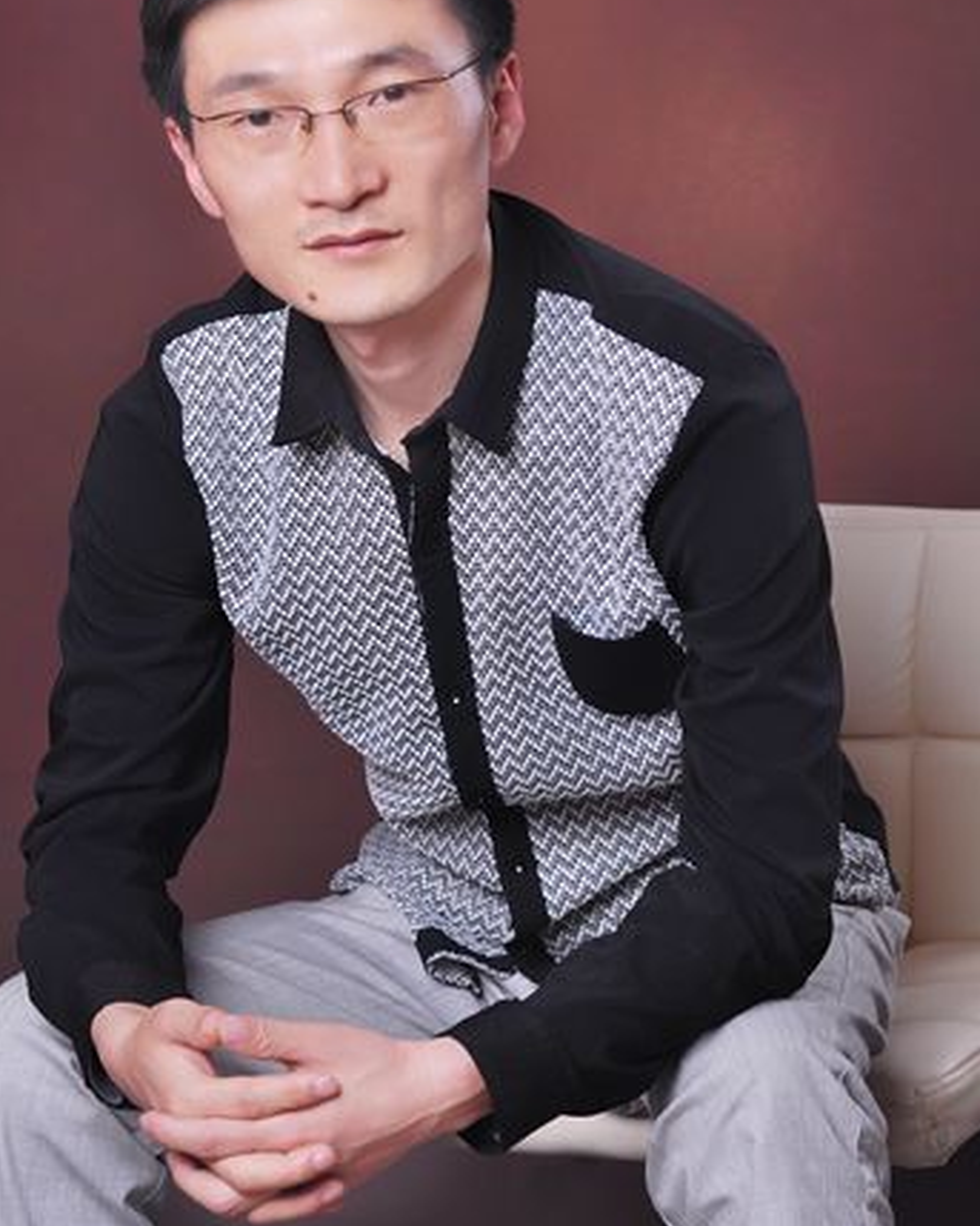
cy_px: 559
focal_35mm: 101
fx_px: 3663
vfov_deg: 19.0
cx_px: 426
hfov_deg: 15.2
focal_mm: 50
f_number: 5.6
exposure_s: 1/125
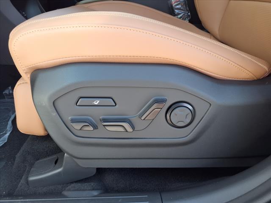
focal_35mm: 27
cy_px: 102
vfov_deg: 51.4
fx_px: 211
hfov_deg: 65.3
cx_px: 136
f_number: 1.9
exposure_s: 1/120
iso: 50
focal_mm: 3.58
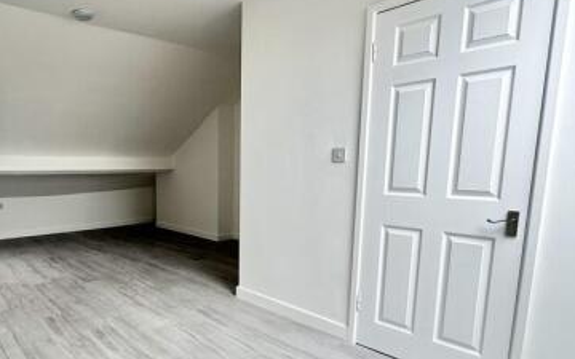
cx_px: 208
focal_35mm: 24
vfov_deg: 50.6
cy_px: 223
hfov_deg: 73.3
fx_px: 376
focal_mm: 2.22
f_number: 2.2
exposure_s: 1/99
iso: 64
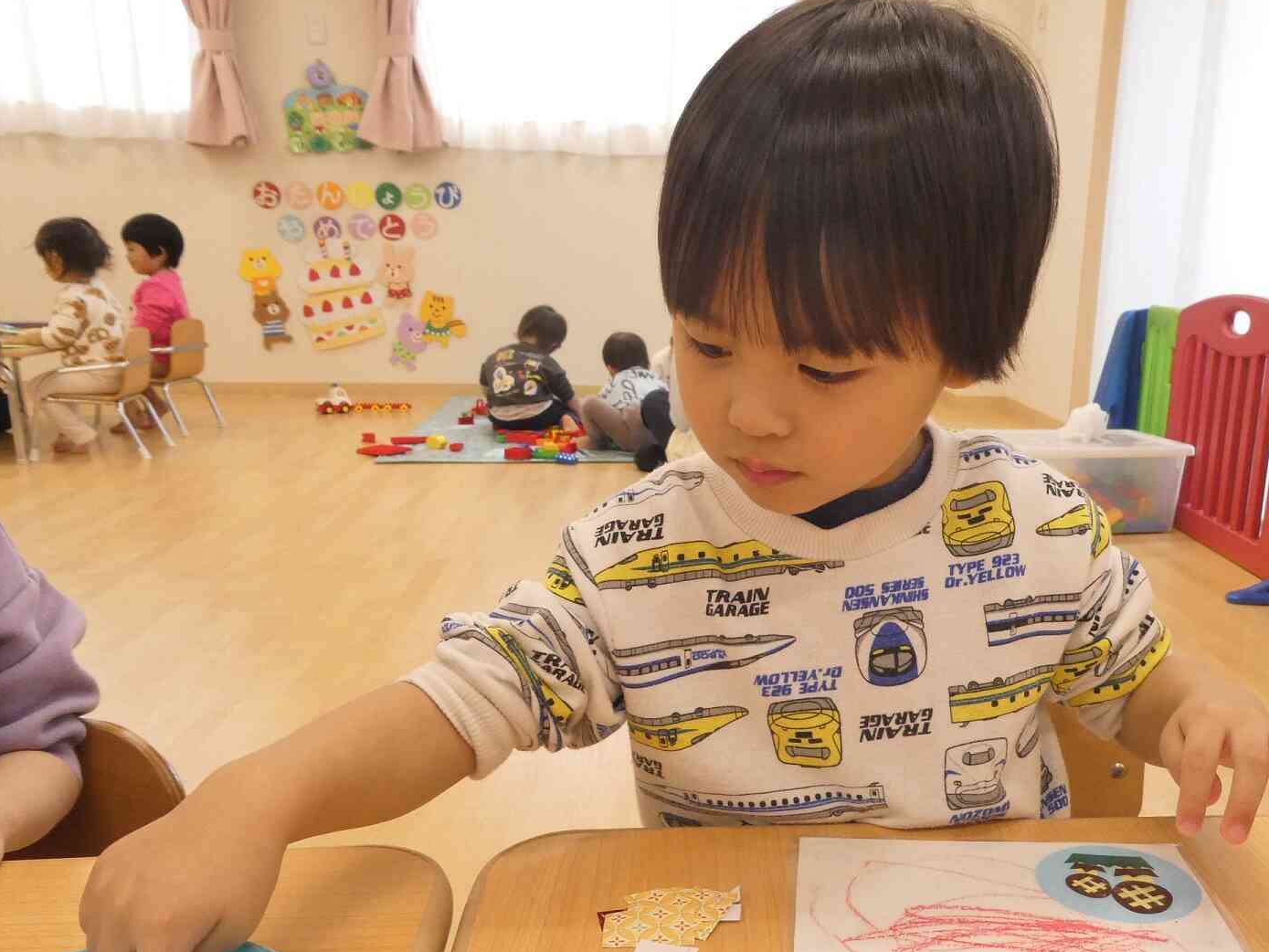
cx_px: 794
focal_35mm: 34
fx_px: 1247
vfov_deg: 41.3
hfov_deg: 53.4
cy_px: 636
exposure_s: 1/60
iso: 250
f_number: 3.3
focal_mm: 4.3
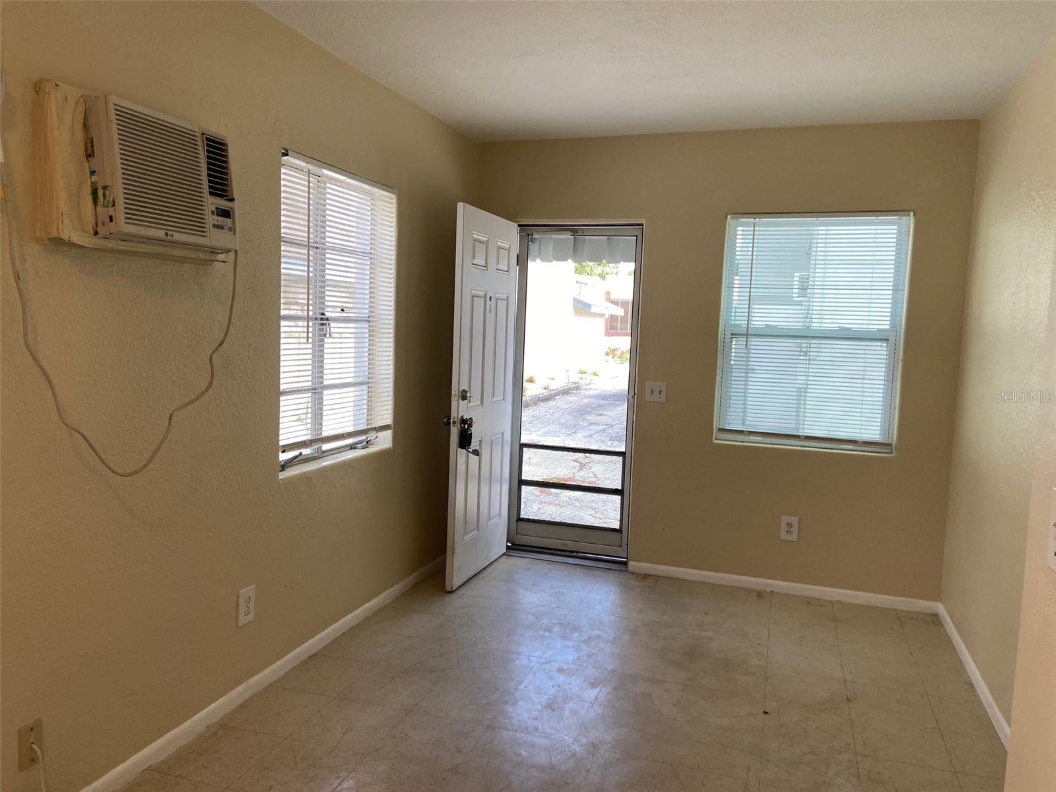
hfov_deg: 67.3
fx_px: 793
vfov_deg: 53.1
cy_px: 396
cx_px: 528
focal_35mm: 26
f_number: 1.8
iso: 50
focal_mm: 4.25
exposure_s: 1/120
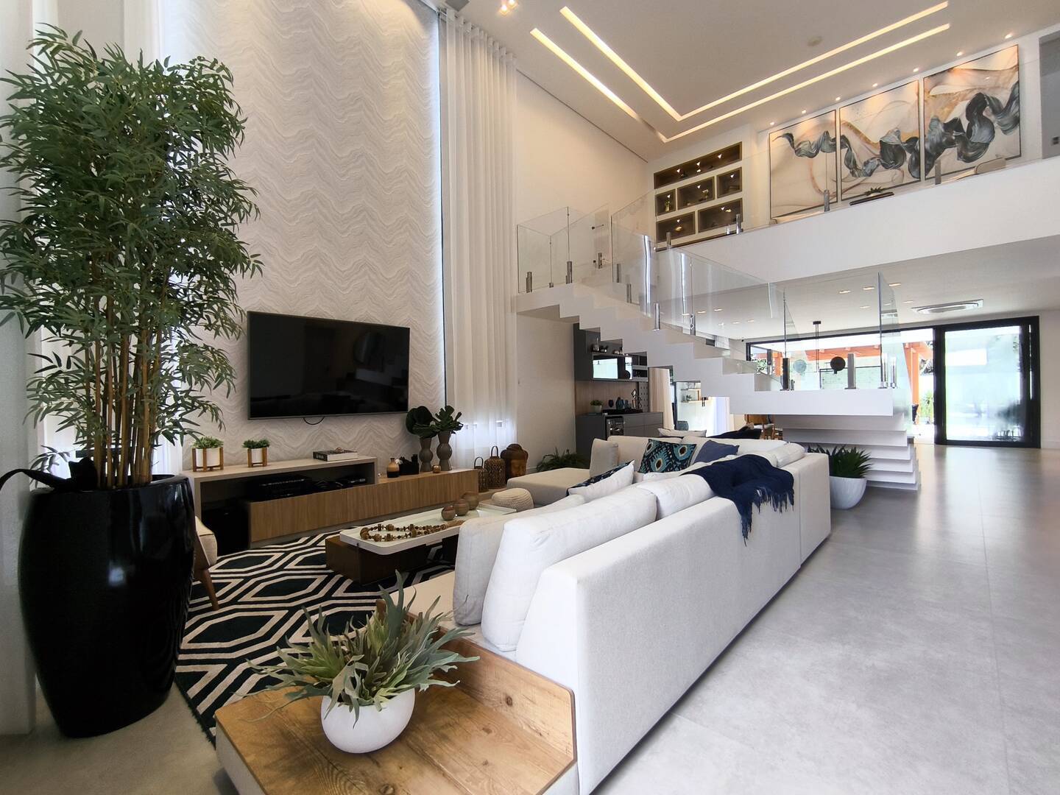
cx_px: 530
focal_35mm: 16
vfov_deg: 78.1
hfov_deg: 94.5
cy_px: 398
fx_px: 490
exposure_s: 1/60
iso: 64
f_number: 2.2
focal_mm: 1.65
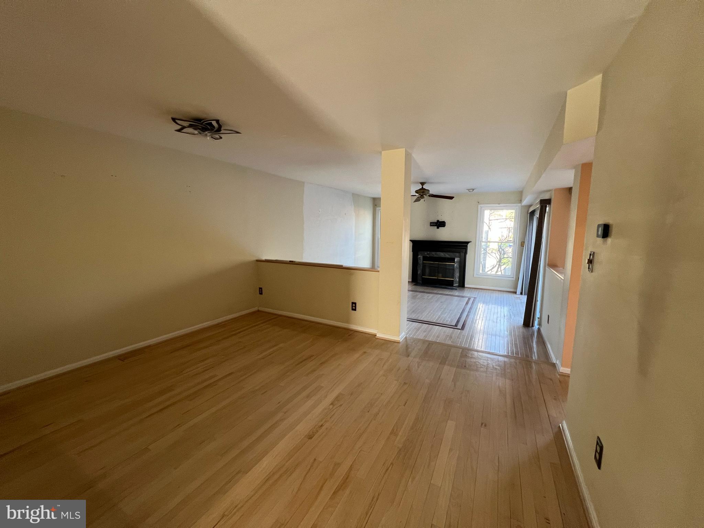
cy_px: 264
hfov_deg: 106.2
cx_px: 352
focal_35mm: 13
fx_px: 264
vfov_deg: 89.9
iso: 250
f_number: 1.8
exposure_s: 1/74
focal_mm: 1.57
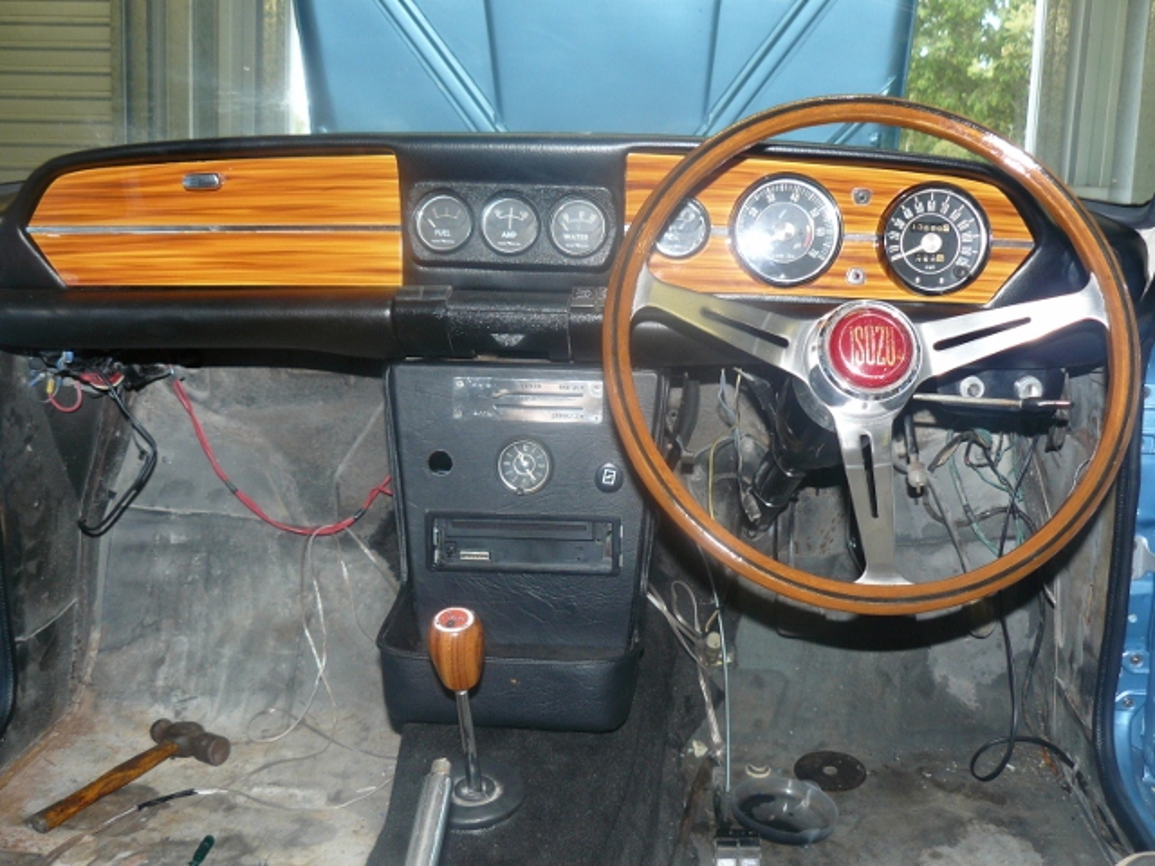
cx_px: 578
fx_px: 1201
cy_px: 433
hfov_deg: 51.4
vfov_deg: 39.7
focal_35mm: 36
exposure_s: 1/30
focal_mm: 6
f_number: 2.8
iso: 100
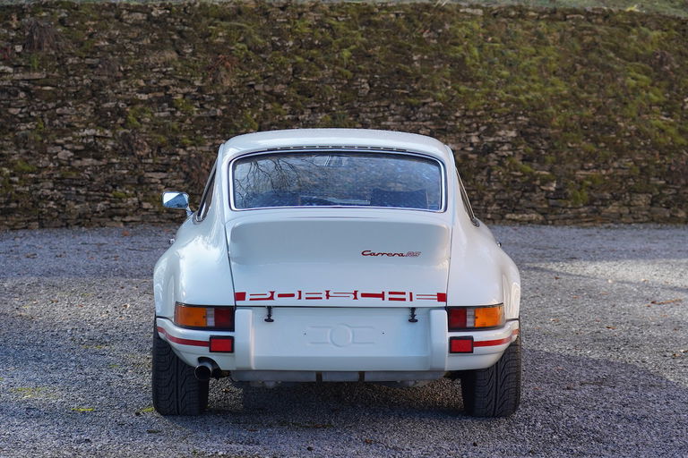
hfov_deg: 20.0
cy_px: 229
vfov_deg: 13.4
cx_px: 344
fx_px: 1949
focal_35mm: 102
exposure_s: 1/160
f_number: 4
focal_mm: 68
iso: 200
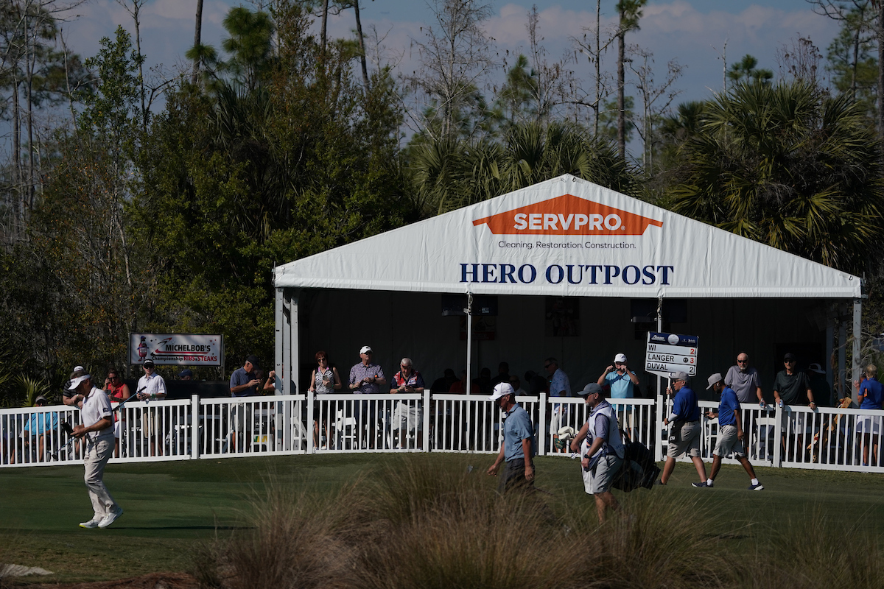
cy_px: 294
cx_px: 442
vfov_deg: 6.9
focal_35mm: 200
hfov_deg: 10.3
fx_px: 4911
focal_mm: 200
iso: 250
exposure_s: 1/3200
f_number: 6.3
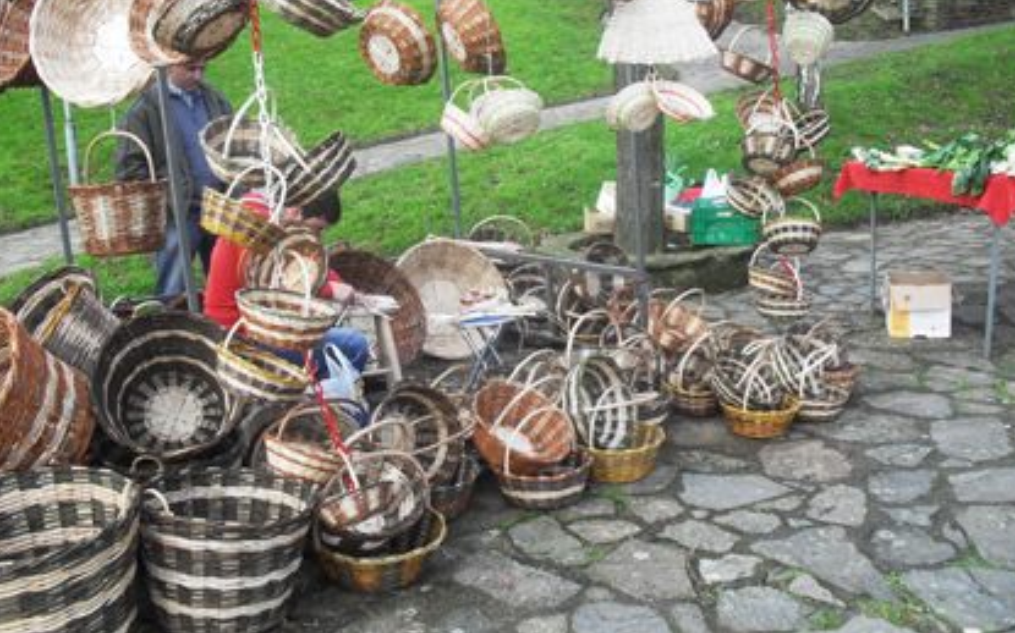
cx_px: 510
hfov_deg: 51.6
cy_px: 246
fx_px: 1051
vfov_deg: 33.4
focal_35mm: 38
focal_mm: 6.3
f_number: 3.2
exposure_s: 1/180
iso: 100
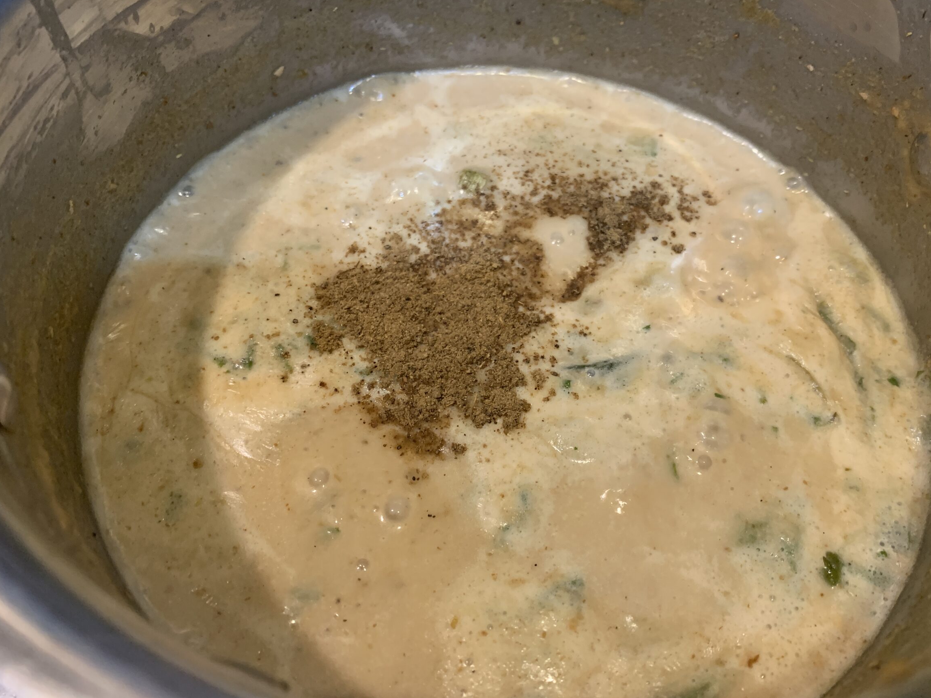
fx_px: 780
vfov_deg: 48.2
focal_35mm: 29
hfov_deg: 61.5
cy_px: 339
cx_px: 518
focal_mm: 4.25
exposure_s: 1/50
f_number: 1.8
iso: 160
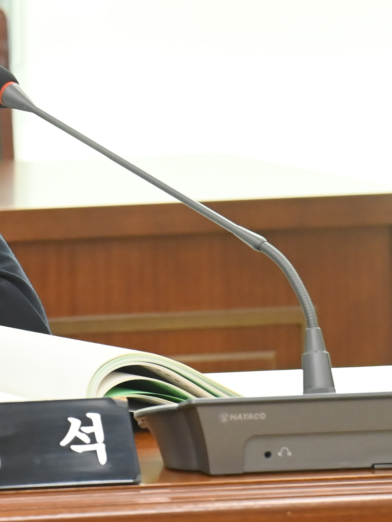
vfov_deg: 6.0
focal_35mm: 328
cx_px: -156
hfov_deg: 4.5
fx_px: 4953
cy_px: 143
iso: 4000
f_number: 6.3
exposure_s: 1/250
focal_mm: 120
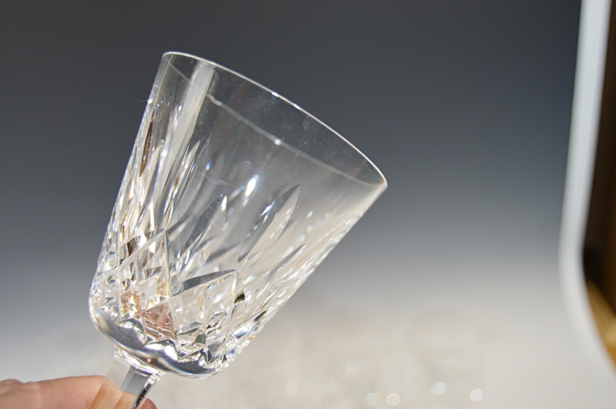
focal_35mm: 34
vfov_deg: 38.3
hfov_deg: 55.1
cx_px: 308
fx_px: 590
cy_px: 204
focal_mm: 23
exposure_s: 1/100
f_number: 4
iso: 400
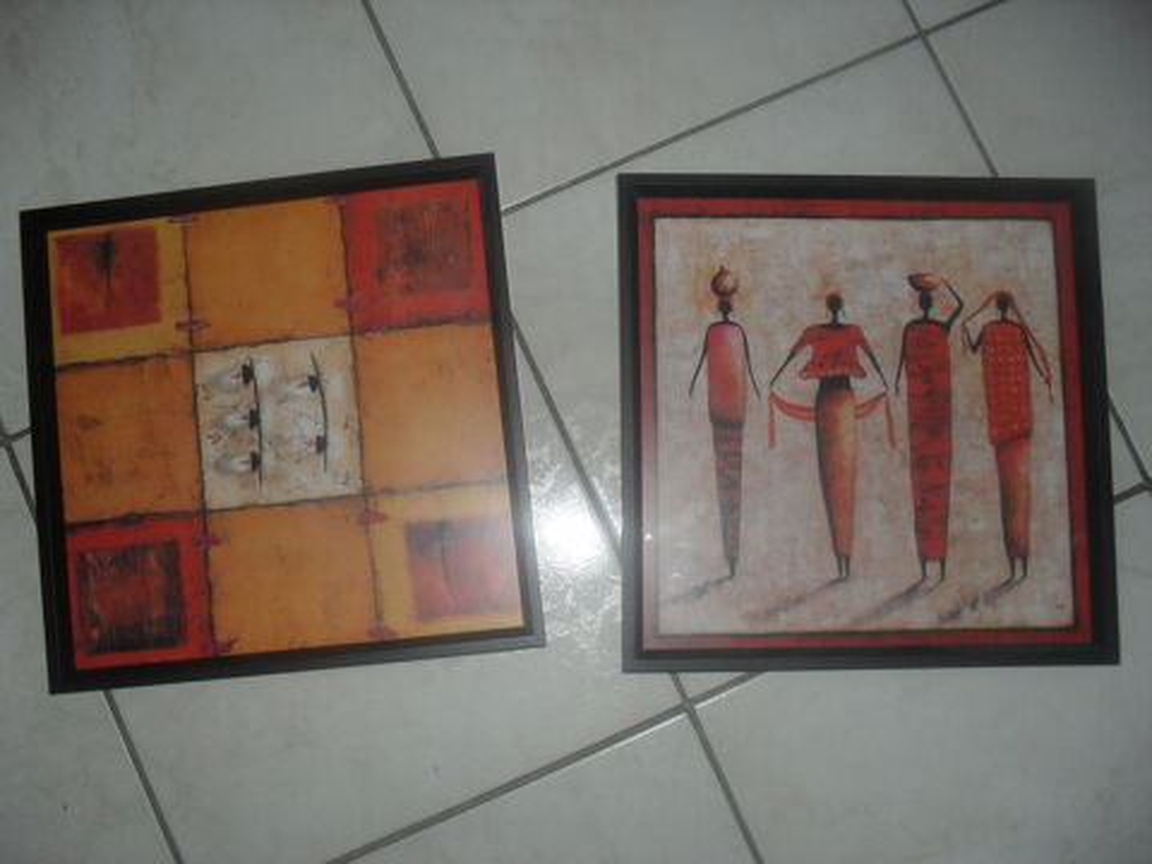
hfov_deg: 52.6
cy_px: 432
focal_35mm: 35
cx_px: 576
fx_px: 1165
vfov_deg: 40.7
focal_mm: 6.3
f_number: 3.2
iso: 200
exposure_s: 1/45
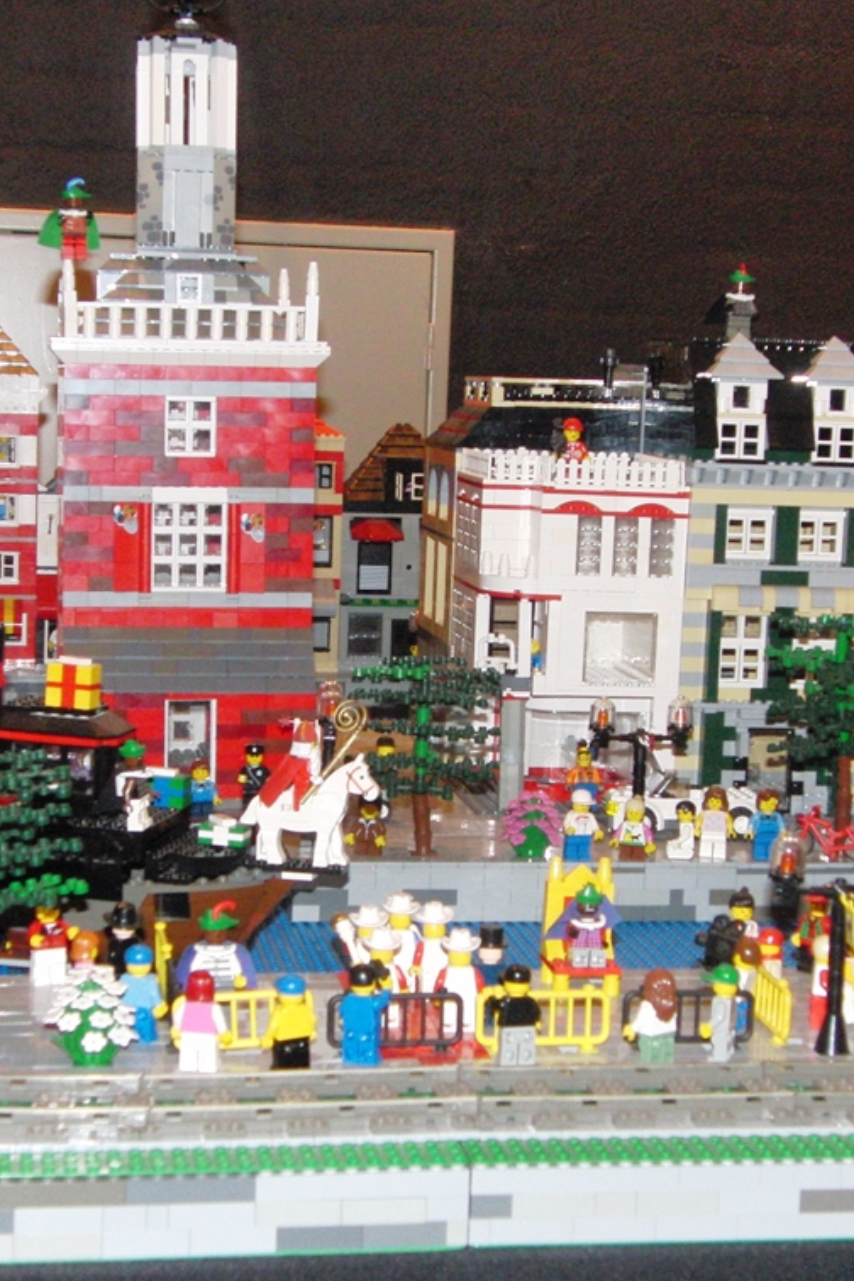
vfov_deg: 29.2
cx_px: 364
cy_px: 649
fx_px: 2455
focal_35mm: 69
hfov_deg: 19.7
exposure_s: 1/15
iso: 400
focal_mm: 8.7
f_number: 3.3
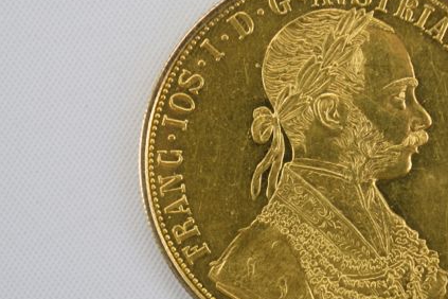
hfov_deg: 16.4
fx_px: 1552
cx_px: 287
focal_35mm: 125
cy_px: 151
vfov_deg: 11.0
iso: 400
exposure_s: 1/100
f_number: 5.6
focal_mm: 55
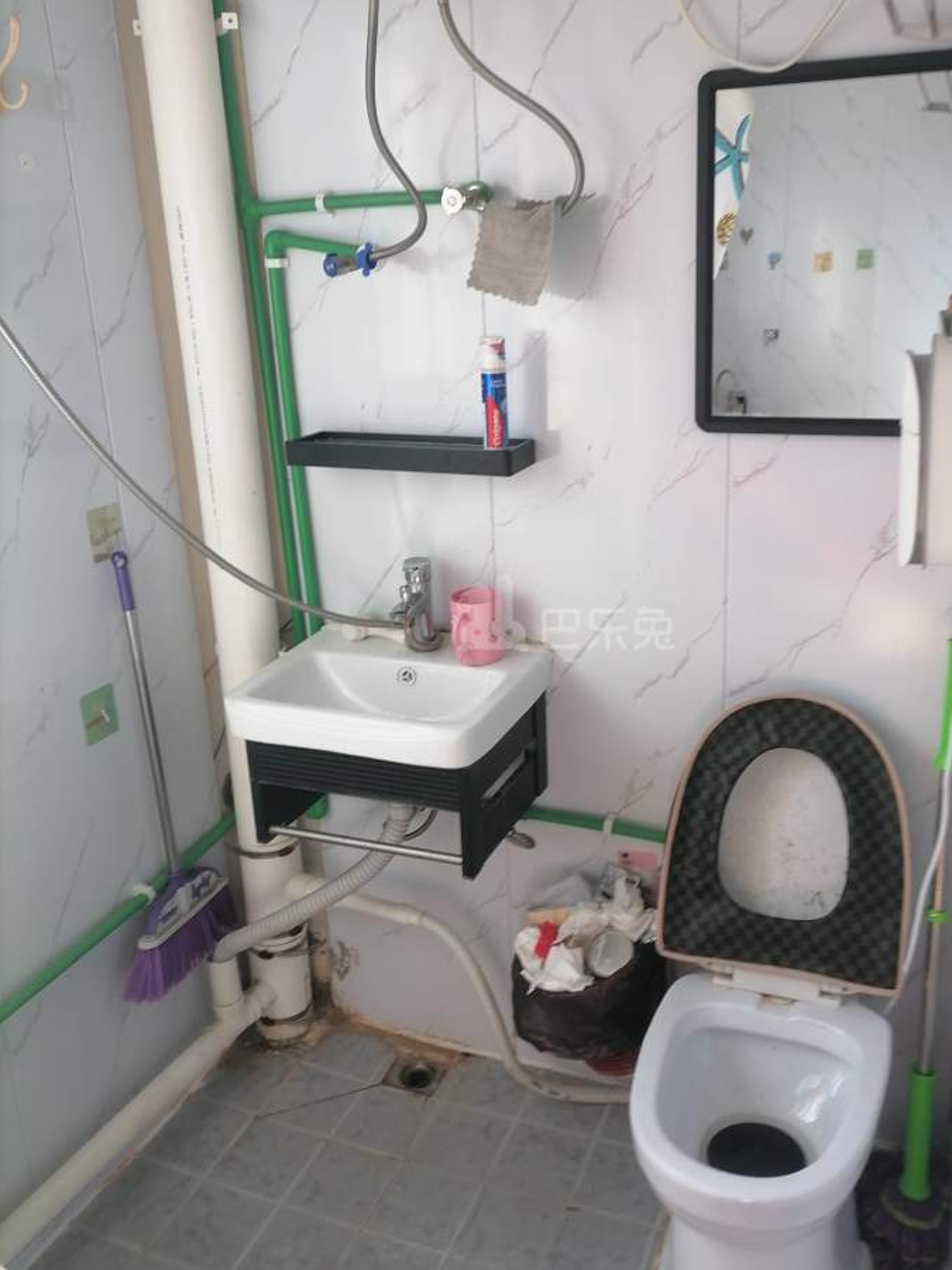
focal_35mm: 32
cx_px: 563
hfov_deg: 44.0
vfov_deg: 56.8
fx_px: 1173
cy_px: 615
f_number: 1.8
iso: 50
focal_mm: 5.4
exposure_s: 1/100
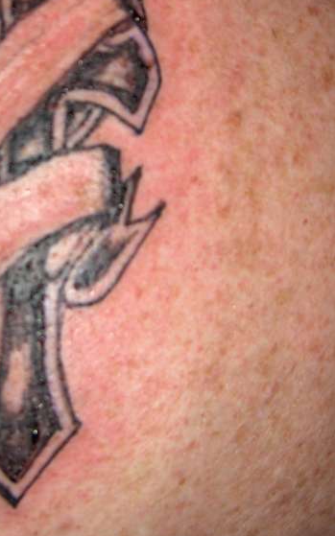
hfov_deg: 21.6
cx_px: 49
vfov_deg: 34.1
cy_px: 160
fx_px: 863
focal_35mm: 59
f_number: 2.8
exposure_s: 1/60
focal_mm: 8
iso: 100
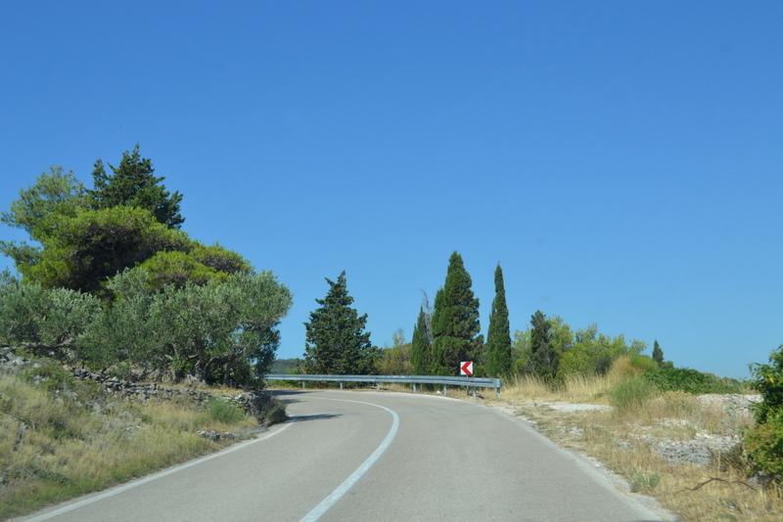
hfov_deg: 46.4
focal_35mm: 42
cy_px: 261
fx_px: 914
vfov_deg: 31.9
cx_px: 392
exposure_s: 1/250
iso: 100
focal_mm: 28
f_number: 8
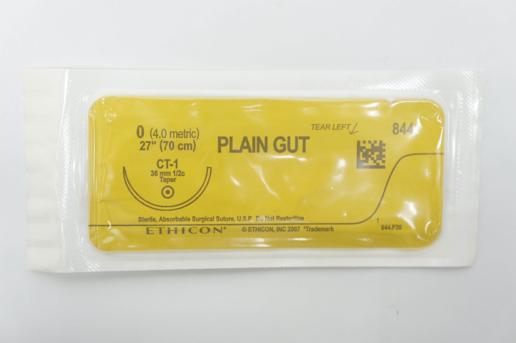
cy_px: 172
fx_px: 795
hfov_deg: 36.0
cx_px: 258
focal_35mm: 56
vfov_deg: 24.3
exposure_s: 1/60
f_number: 4.5
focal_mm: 37
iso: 400
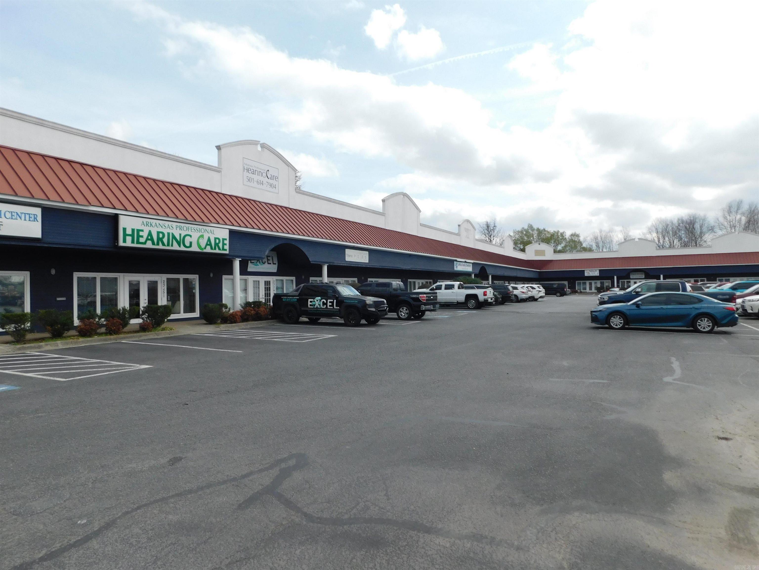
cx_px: 380
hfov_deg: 73.9
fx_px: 504
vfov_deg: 58.9
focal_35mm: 23
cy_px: 285
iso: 125
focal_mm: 4
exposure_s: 1/400
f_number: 6
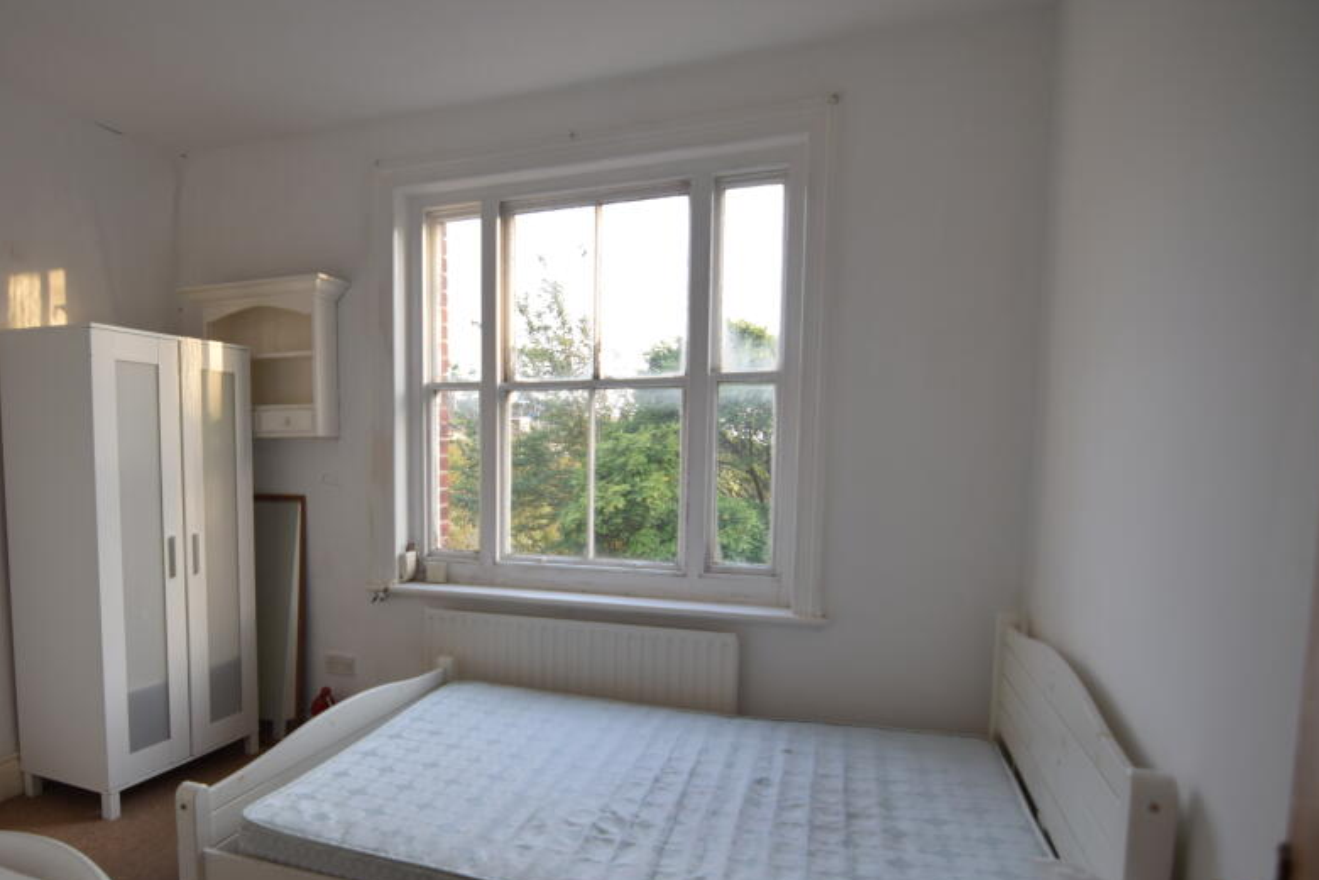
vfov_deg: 57.5
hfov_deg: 78.1
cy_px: 534
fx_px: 793
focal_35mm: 22
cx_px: 501
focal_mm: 11
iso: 200
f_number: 2.8
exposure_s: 1/160
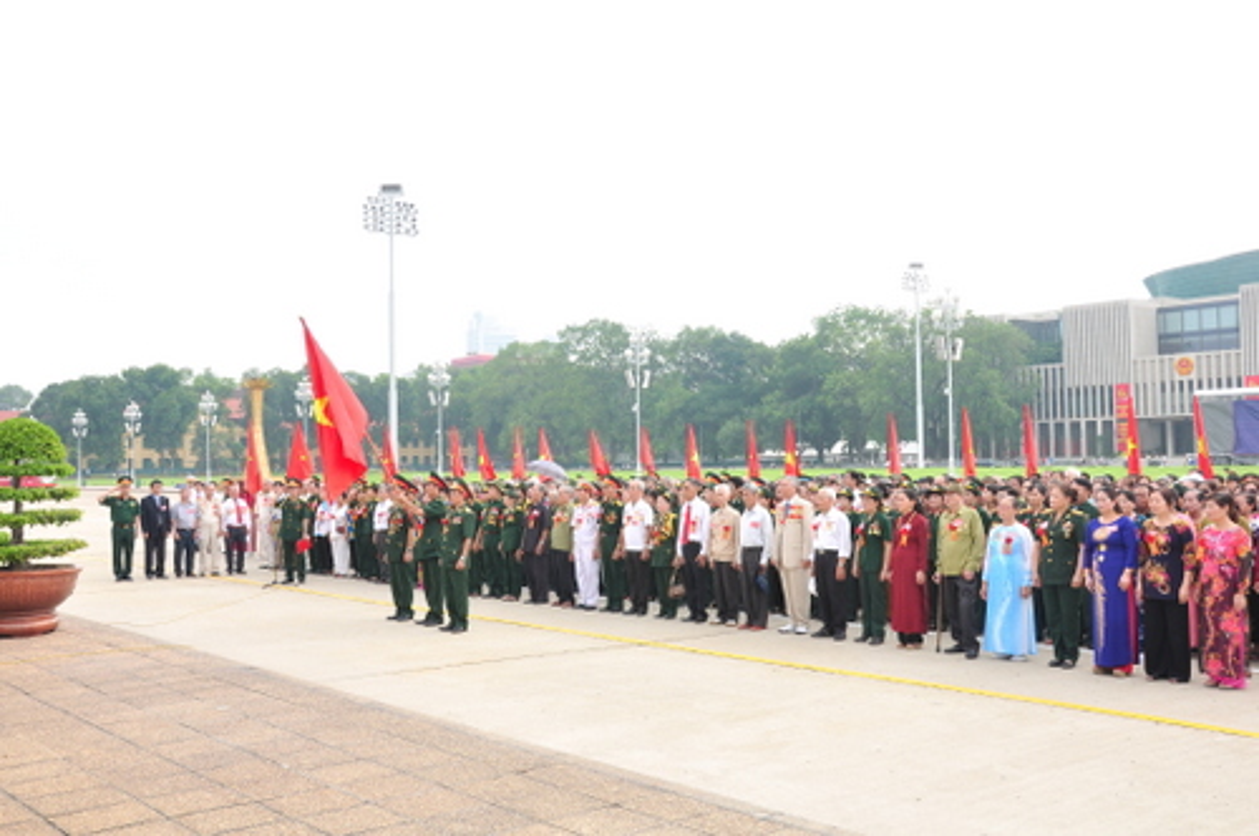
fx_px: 1257
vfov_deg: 36.8
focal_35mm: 36
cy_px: 418
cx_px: 630
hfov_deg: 53.2
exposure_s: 1/60
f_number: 13
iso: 200
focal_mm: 24
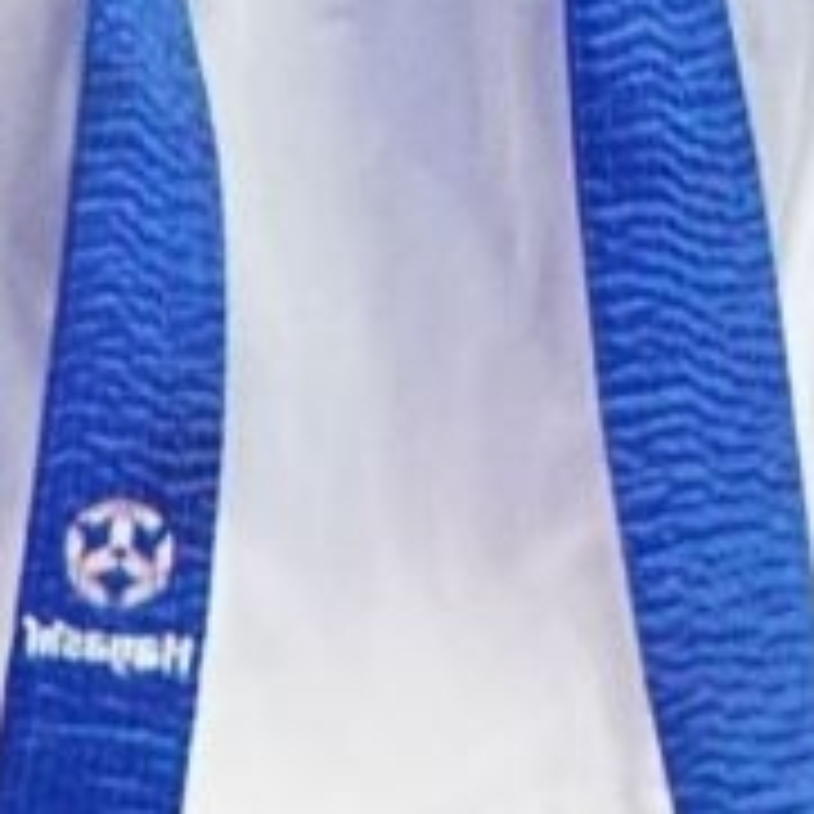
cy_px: -1511
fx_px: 53821
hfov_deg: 0.9
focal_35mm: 2023
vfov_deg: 0.9
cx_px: 2033
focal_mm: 160
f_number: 2.8
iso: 3200
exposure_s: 1/1000
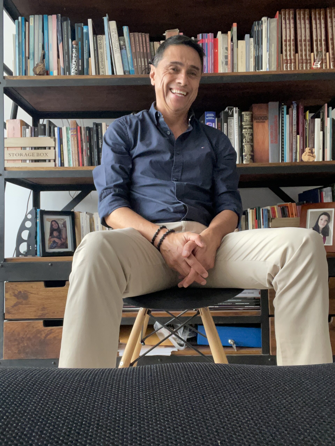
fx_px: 387
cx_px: 168
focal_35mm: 30
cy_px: 223
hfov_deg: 46.8
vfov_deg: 60.0
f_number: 2.2
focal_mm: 2.71
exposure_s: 1/57
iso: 400
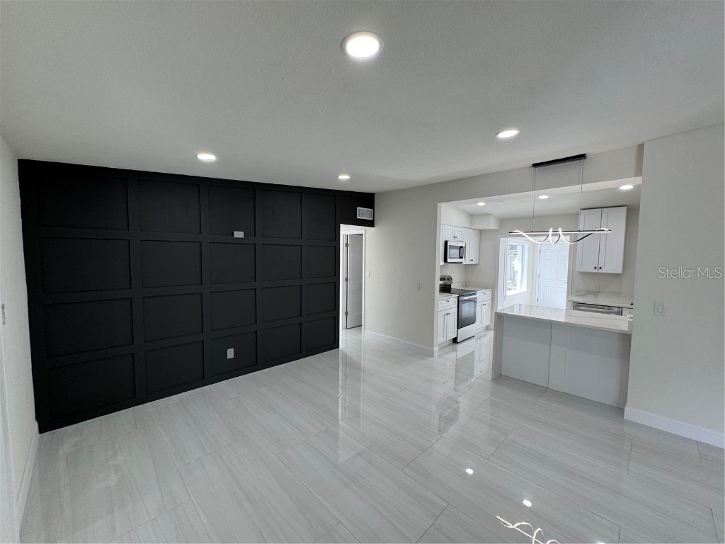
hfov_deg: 102.1
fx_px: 293
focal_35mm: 14
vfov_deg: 85.7
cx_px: 362
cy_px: 272
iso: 100
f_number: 2.2
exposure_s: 1/120
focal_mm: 2.22
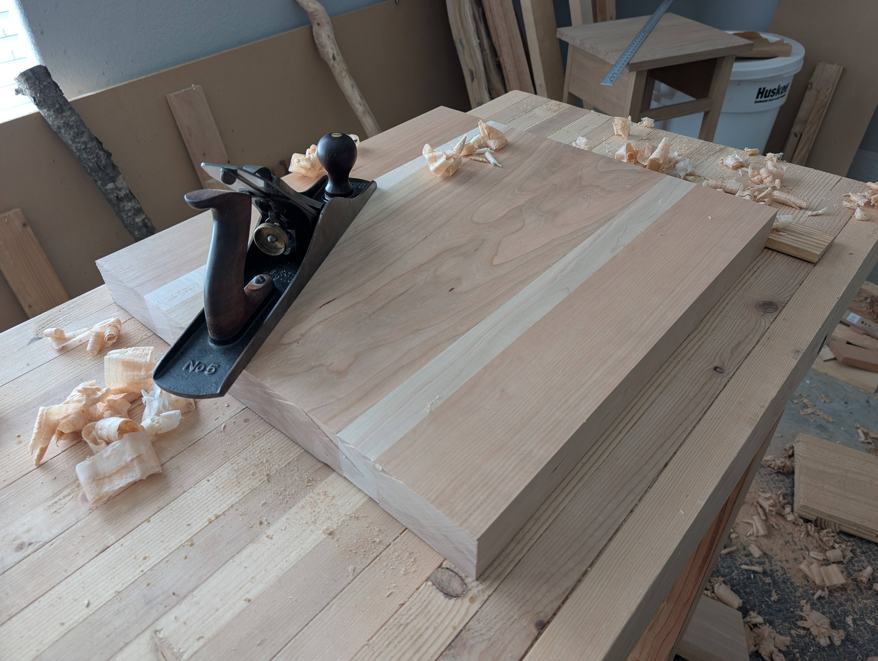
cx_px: 439
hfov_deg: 71.5
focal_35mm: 24
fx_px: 610
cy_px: 330
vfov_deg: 56.9
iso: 96
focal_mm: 6.9
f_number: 1.68
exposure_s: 1/23.8
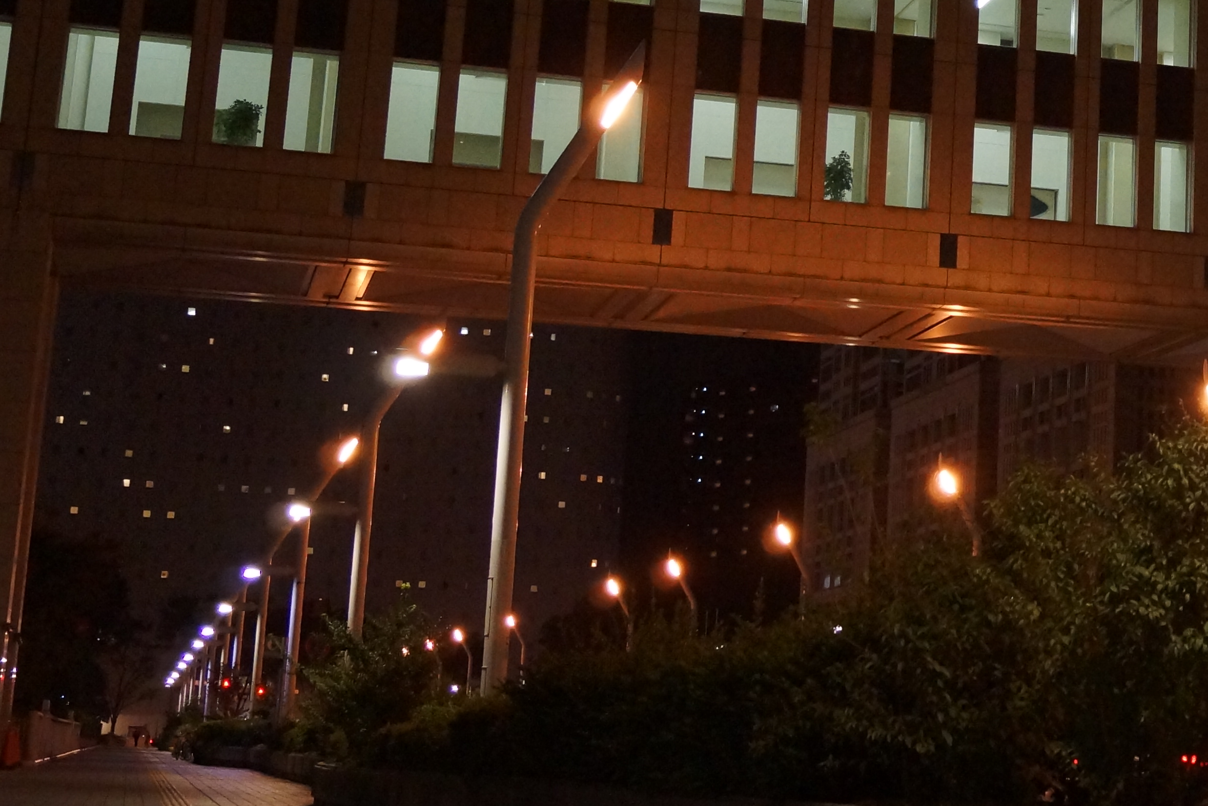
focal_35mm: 80
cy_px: 100
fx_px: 2684
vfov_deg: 16.9
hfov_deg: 23.7
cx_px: 1333
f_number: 4
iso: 1600
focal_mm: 22
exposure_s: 1/30
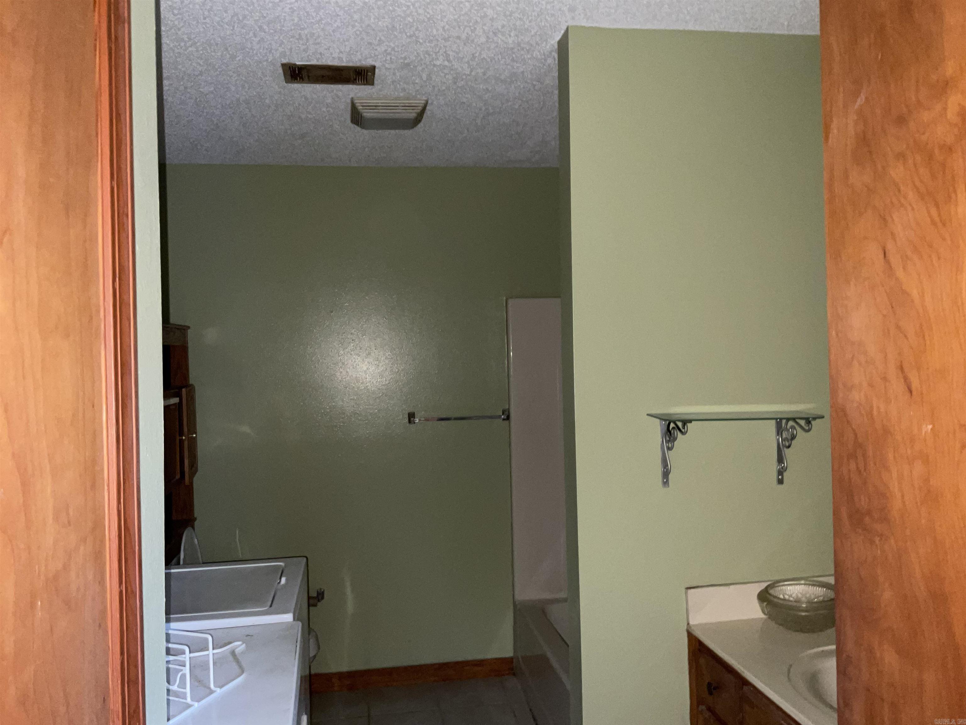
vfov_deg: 48.2
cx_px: 483
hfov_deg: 61.7
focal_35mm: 29
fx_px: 809
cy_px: 362
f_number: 1.8
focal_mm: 3
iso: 100
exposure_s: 1/18
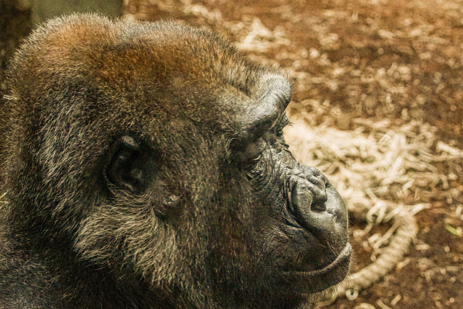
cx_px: 208
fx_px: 1170
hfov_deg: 22.4
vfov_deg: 15.0
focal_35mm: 91
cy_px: 177
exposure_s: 1/160
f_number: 6.3
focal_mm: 50
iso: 2500
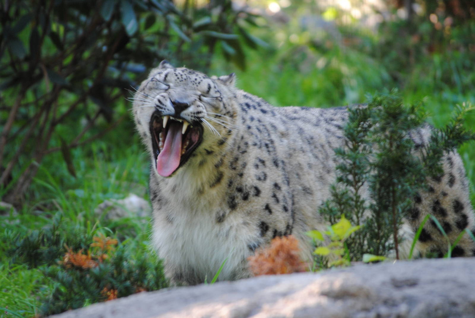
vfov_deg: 4.6
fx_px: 3963
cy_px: 159
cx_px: 238
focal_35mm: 300
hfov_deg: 6.9
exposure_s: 1/30
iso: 400
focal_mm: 200
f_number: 5.6
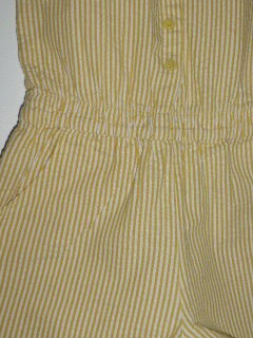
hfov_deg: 30.0
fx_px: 468
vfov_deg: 39.3
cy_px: 120
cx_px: 169
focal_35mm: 48
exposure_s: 1/60
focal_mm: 4.3
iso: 100
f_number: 3.3
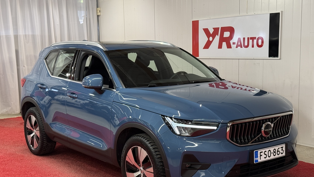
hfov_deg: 39.2
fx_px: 441
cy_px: 115
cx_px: 156
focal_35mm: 53
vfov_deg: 22.6
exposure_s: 1/117
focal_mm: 6.76
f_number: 1.78
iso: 200
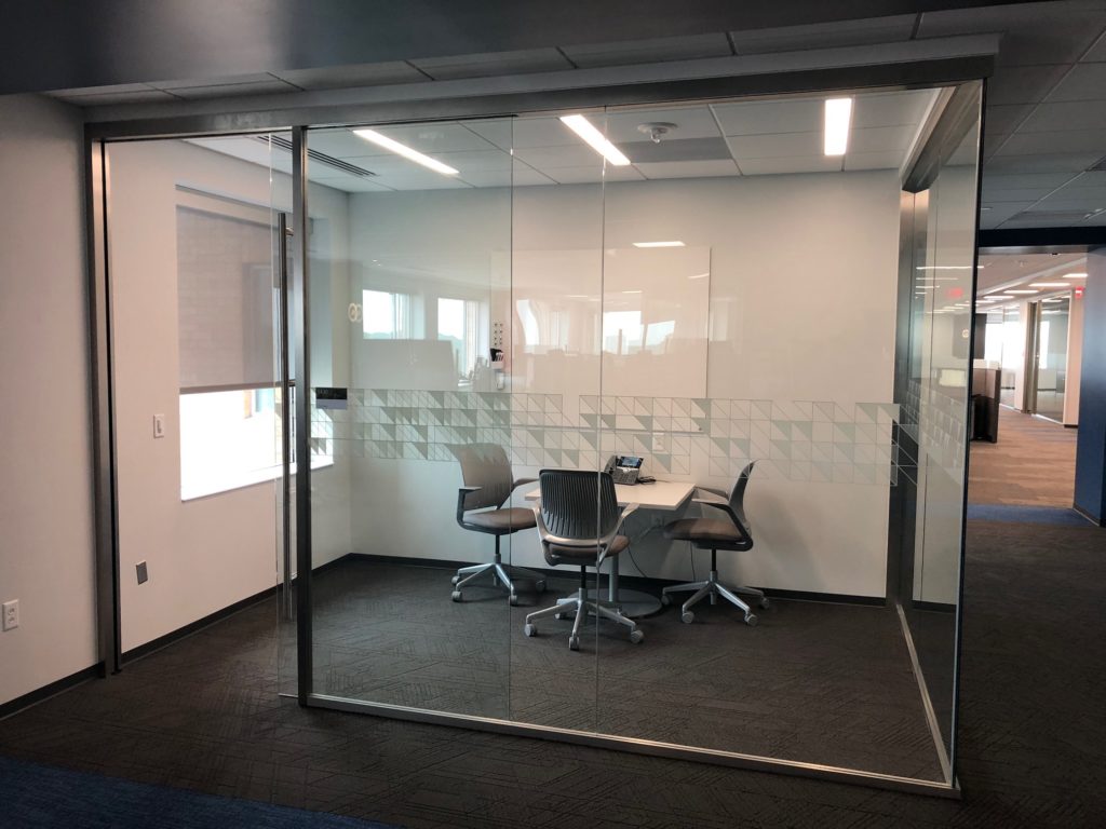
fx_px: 895
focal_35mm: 28
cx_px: 553
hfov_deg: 63.4
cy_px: 414
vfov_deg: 49.7
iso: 32
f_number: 1.8
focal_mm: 3.99
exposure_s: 1/24
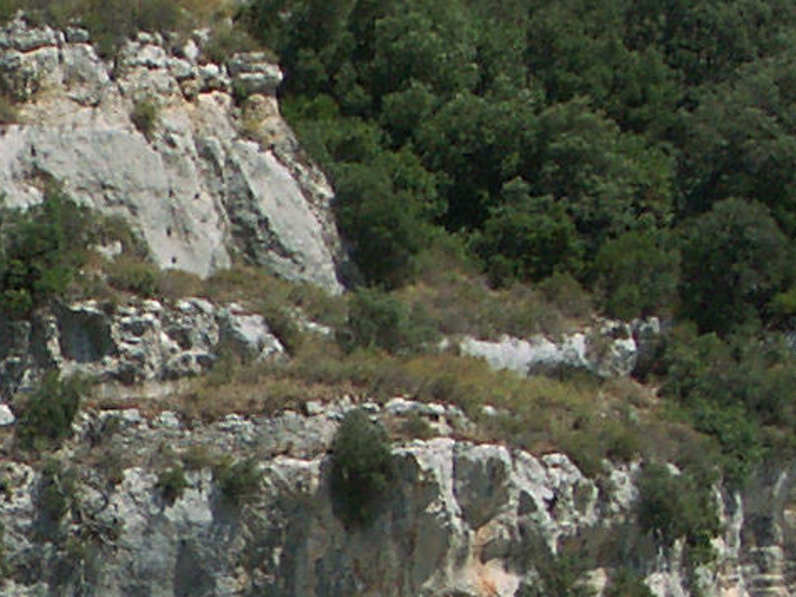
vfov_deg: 6.5
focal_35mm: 226
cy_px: 987
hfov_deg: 8.5
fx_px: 5197
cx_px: -463
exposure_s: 1/2000
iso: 100
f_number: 3.5
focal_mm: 10.77
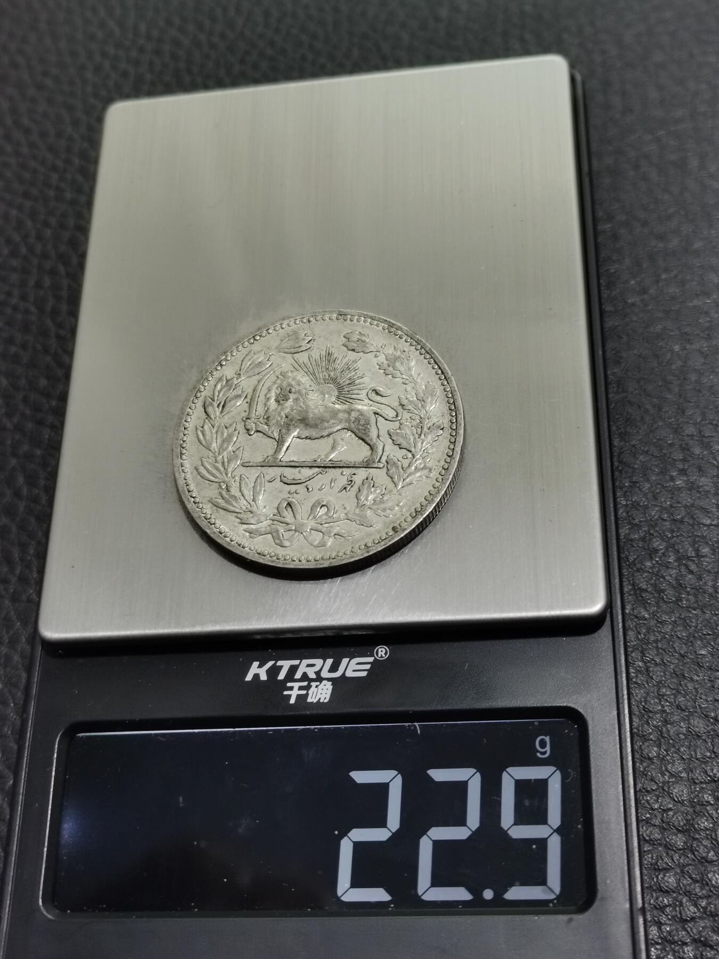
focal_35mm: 48
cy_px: 480
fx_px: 1329
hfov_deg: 30.3
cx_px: 360
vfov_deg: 39.7
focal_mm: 5.58
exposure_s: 1/120
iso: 80
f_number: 1.8
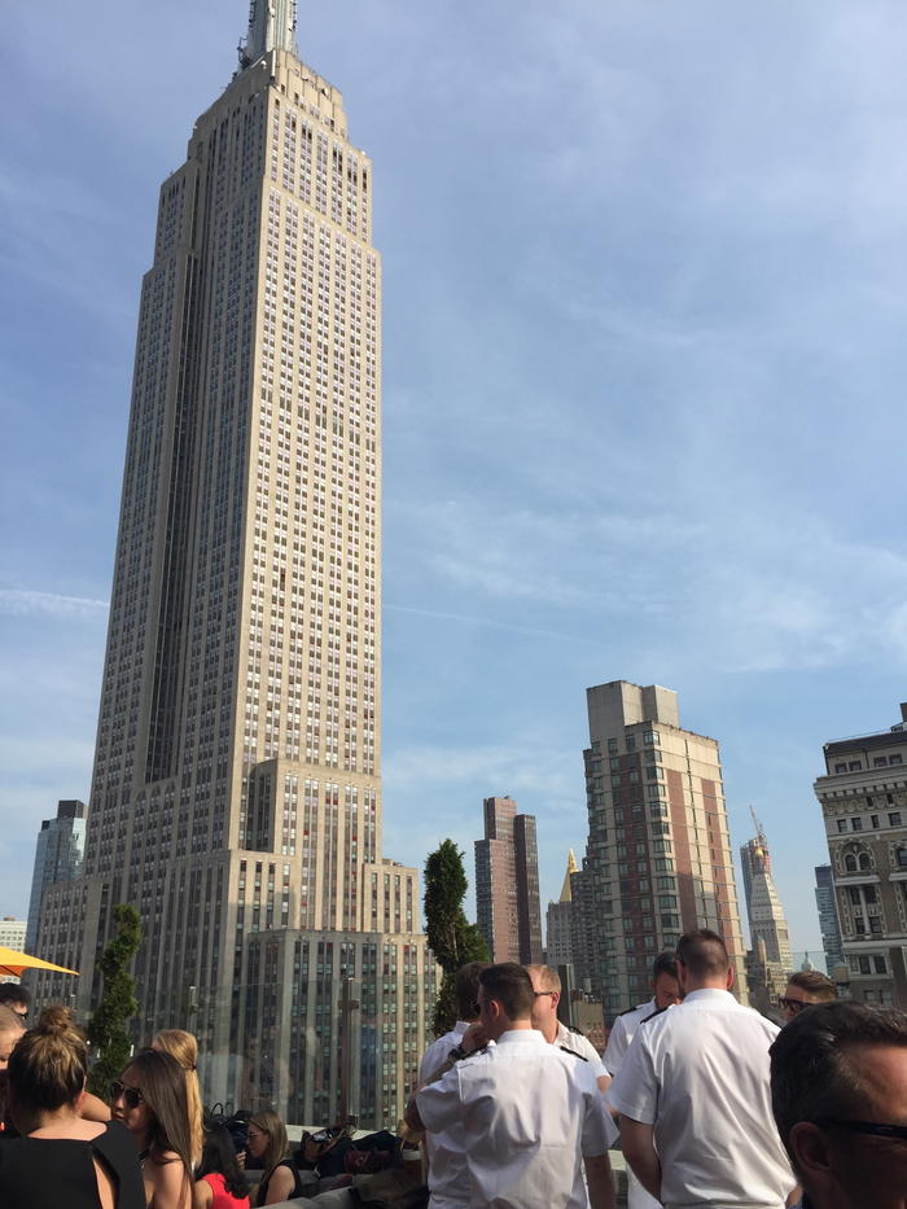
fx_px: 1013
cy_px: 604
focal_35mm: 29
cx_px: 454
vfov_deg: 61.7
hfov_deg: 48.2
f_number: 2.2
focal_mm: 4.15
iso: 32
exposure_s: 1/1582
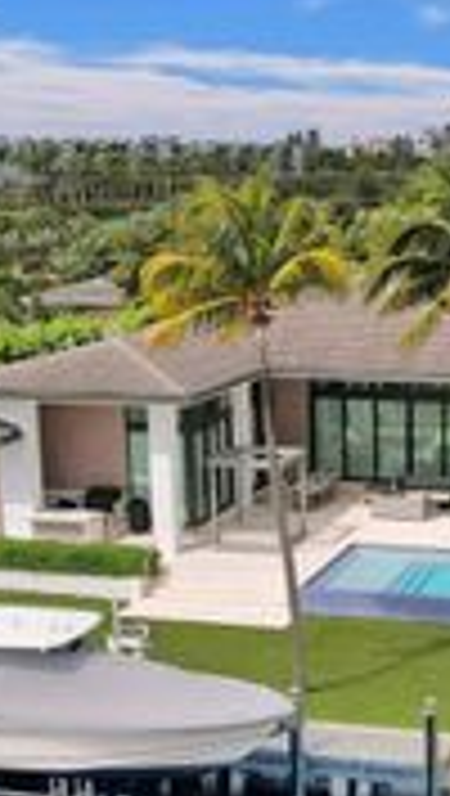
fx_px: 1374
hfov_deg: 18.4
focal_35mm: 65
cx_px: 374
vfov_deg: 32.1
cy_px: 519
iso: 100
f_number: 2.8
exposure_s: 1/1250
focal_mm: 8.38
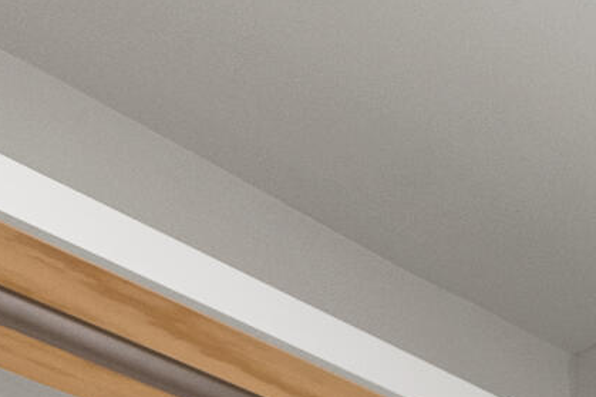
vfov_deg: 10.7
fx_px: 1423
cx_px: 943
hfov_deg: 19.8
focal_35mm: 86
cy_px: 1205
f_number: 7.1
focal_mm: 12
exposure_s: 1/15
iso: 400
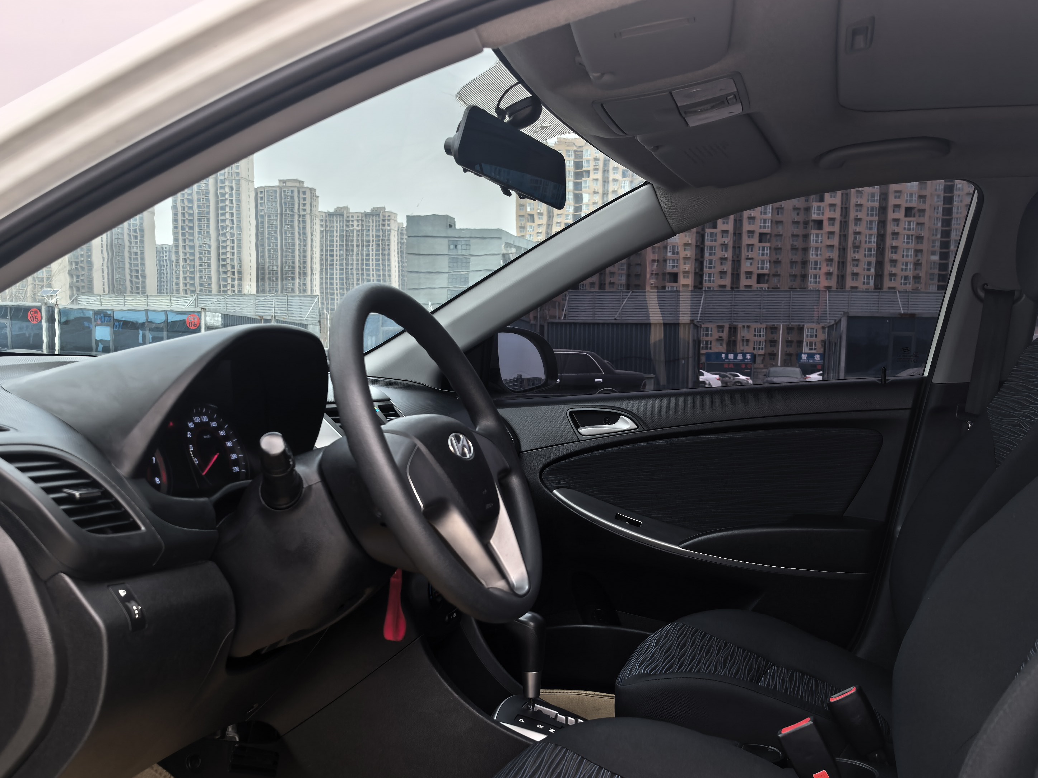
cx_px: 557
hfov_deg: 53.9
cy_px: 530
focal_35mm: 34
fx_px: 1019
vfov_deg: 41.2
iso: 80
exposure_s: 1/100
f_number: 2
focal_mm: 6.98
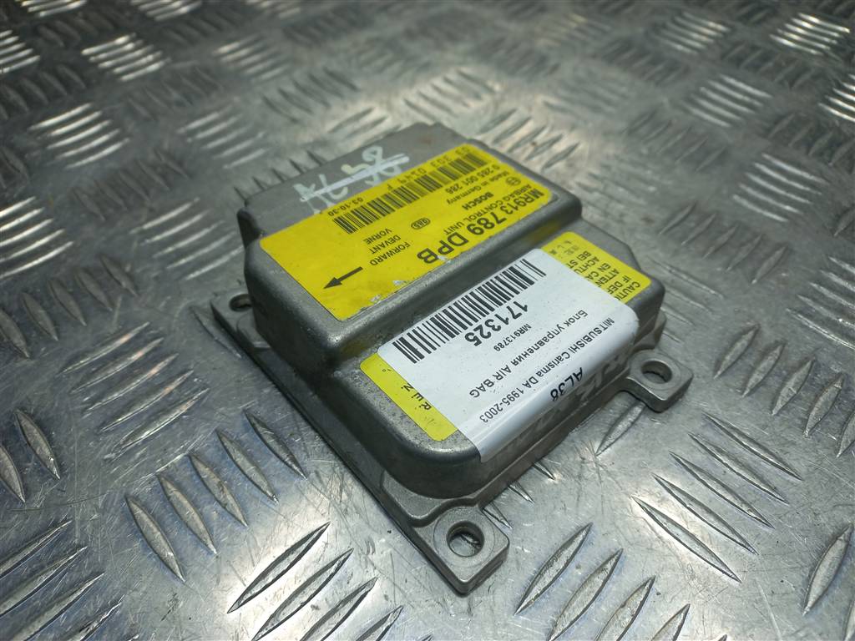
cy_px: 320
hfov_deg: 69.4
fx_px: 617
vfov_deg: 54.9
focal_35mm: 25
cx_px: 428
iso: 25
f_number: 1.8
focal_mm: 4.6
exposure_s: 1/100
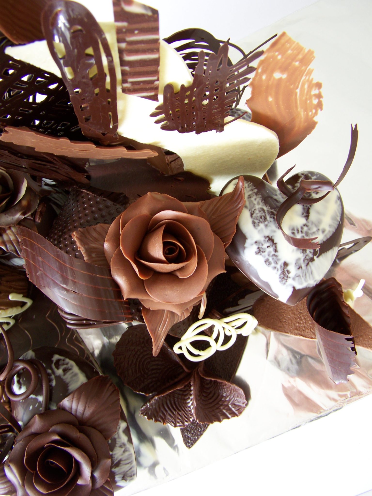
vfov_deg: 49.0
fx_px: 544
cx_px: 186
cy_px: 248
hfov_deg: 37.7
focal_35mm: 38
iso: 64
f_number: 3.2
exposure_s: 1/20
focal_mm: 6.3
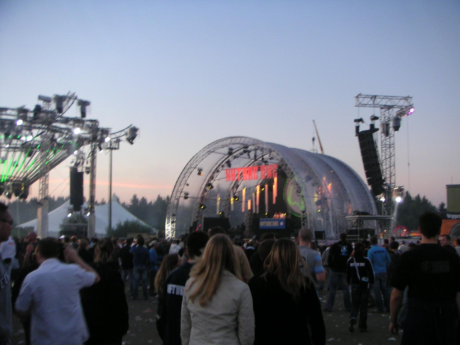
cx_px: 230
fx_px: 505
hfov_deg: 49.0
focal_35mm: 38
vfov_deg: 37.7
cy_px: 172
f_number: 2.8
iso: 100
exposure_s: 1/45
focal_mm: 6
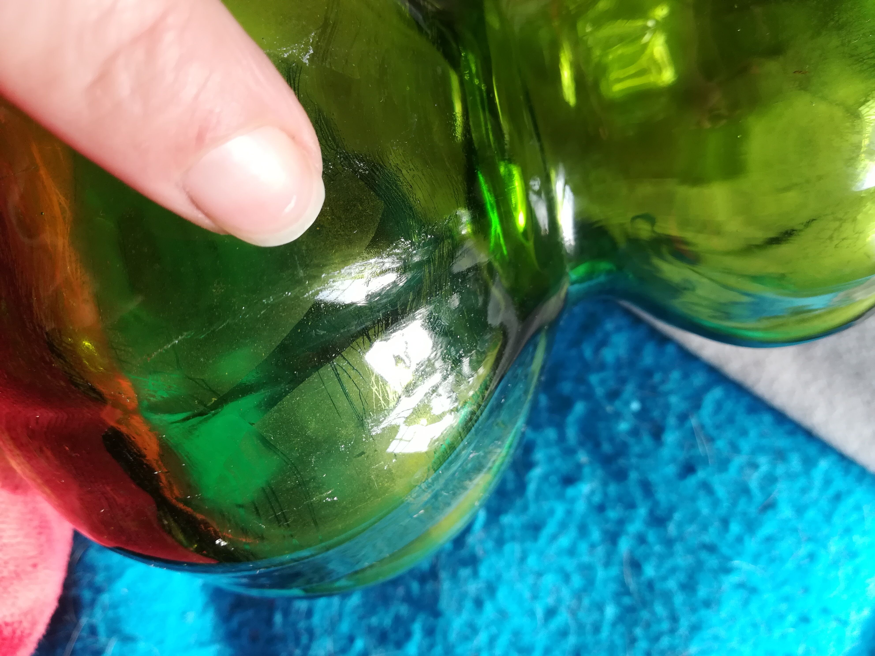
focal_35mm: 26
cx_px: 438
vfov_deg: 53.1
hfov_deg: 67.3
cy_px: 328
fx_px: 657
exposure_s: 1/50
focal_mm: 3.83
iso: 100
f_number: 2.2
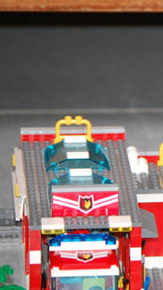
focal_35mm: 369
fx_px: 2834
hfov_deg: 3.3
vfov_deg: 5.8
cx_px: 315
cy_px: 163
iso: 400
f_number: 4.8
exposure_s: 1/60
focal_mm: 95
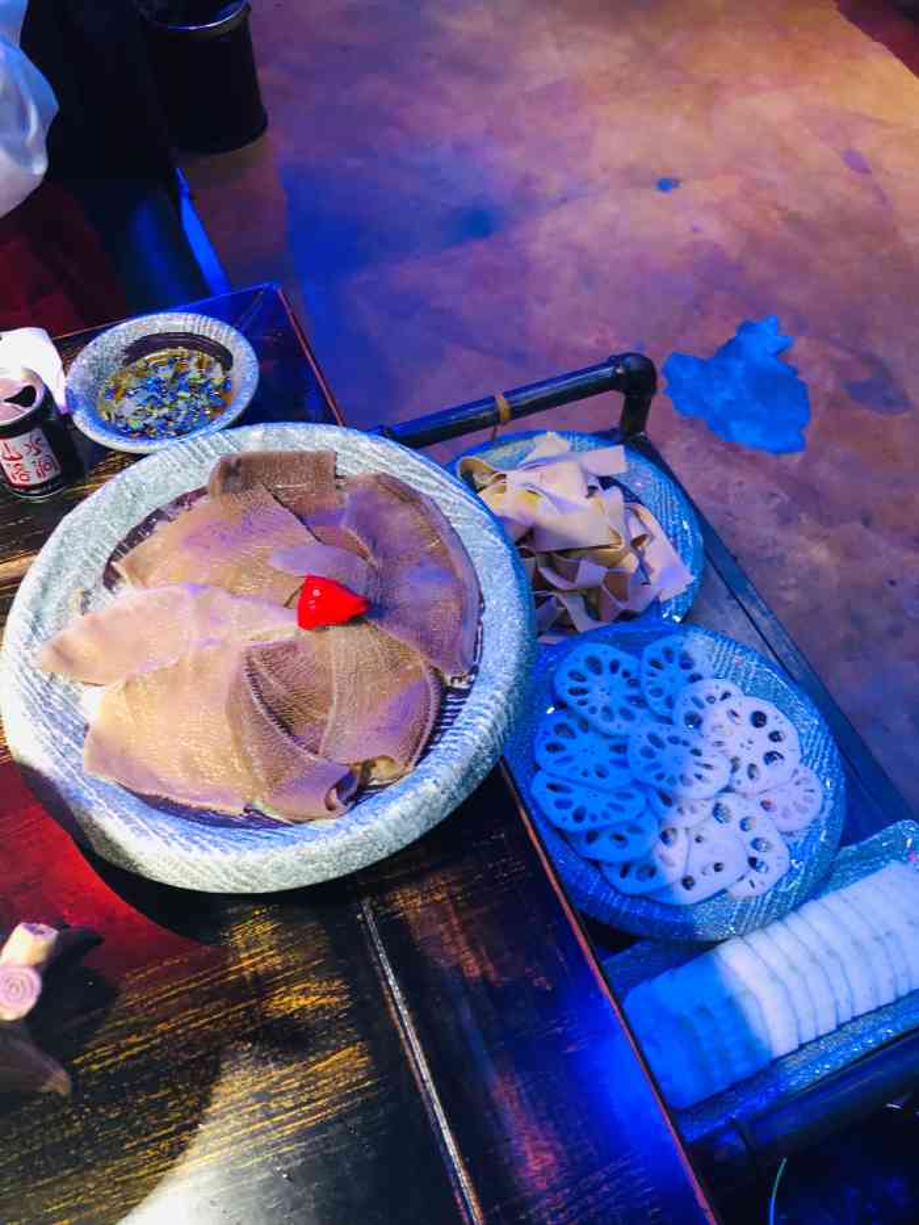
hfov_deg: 49.8
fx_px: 991
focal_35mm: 28
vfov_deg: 63.4
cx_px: 460
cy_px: 612
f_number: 1.8
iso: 100
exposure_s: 1/15
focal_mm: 3.99
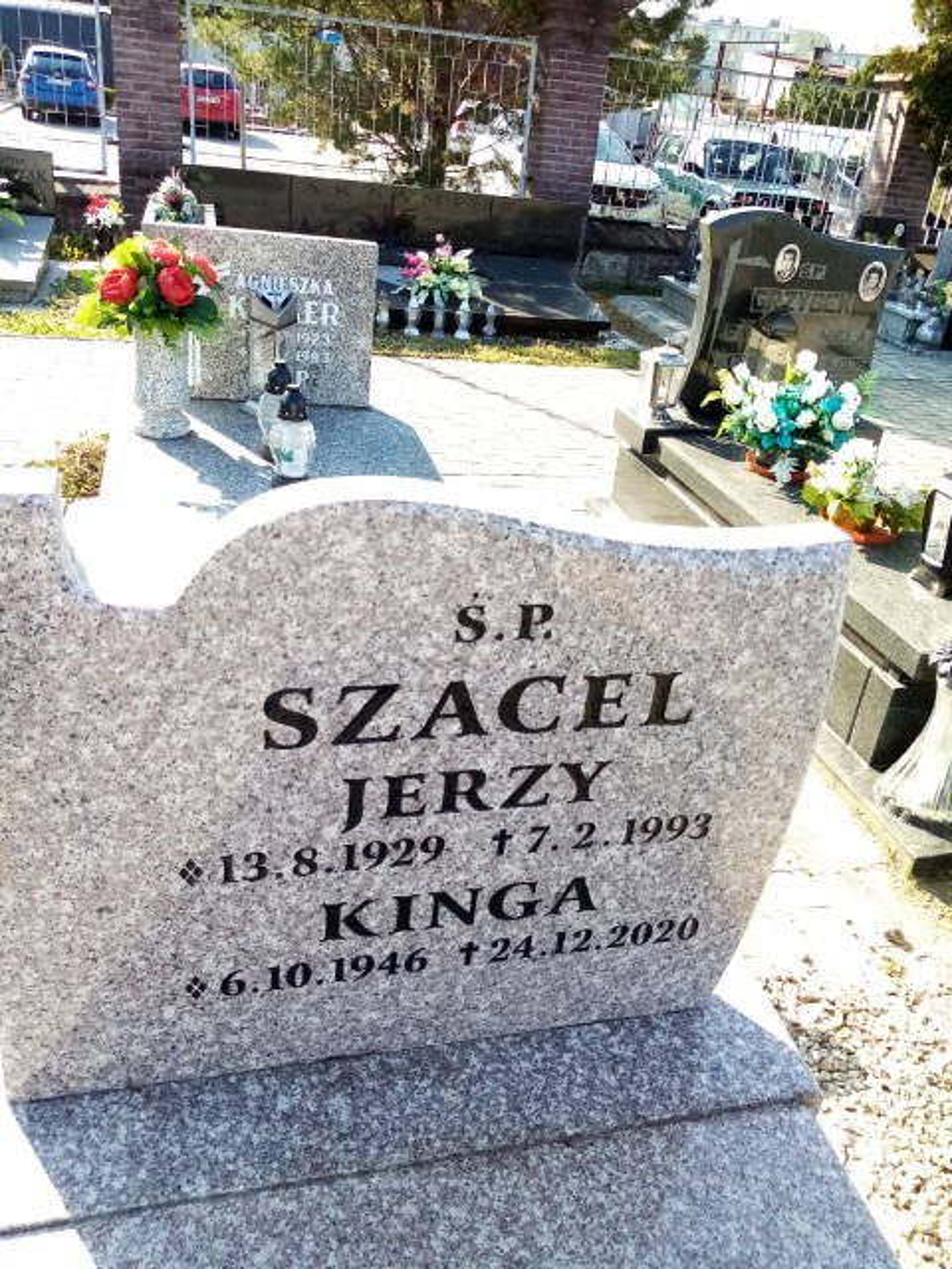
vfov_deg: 67.3
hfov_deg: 53.1
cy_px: 634
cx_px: 476
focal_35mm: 26
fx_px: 953
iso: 107
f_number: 1.8
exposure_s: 1/294
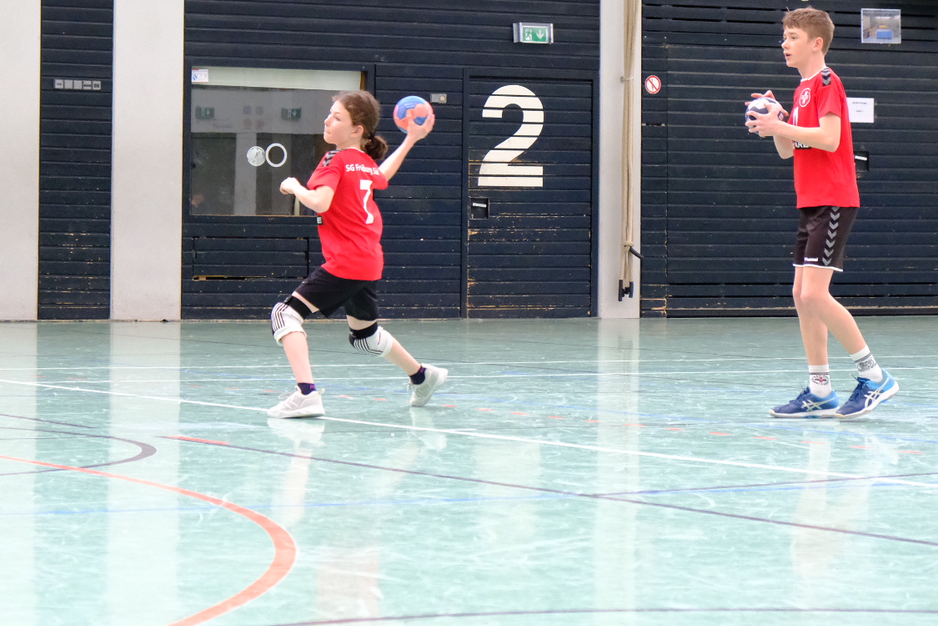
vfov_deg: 10.4
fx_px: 3413
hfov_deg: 15.6
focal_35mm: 131
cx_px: 357
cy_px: 149
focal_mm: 55
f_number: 4.5
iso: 6400
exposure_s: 1/500
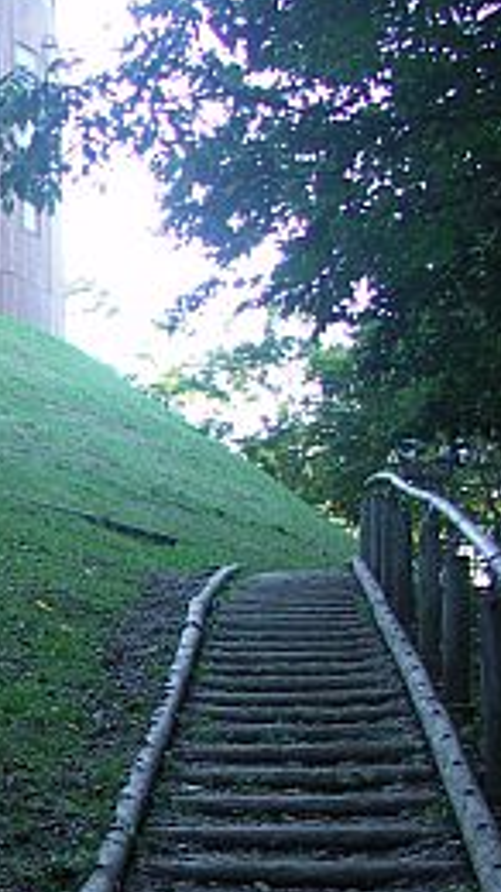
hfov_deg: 14.6
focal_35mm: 75
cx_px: -316
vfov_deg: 27.4
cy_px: 775
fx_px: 1774
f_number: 2.8
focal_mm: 7.2
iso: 100
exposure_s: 1/60
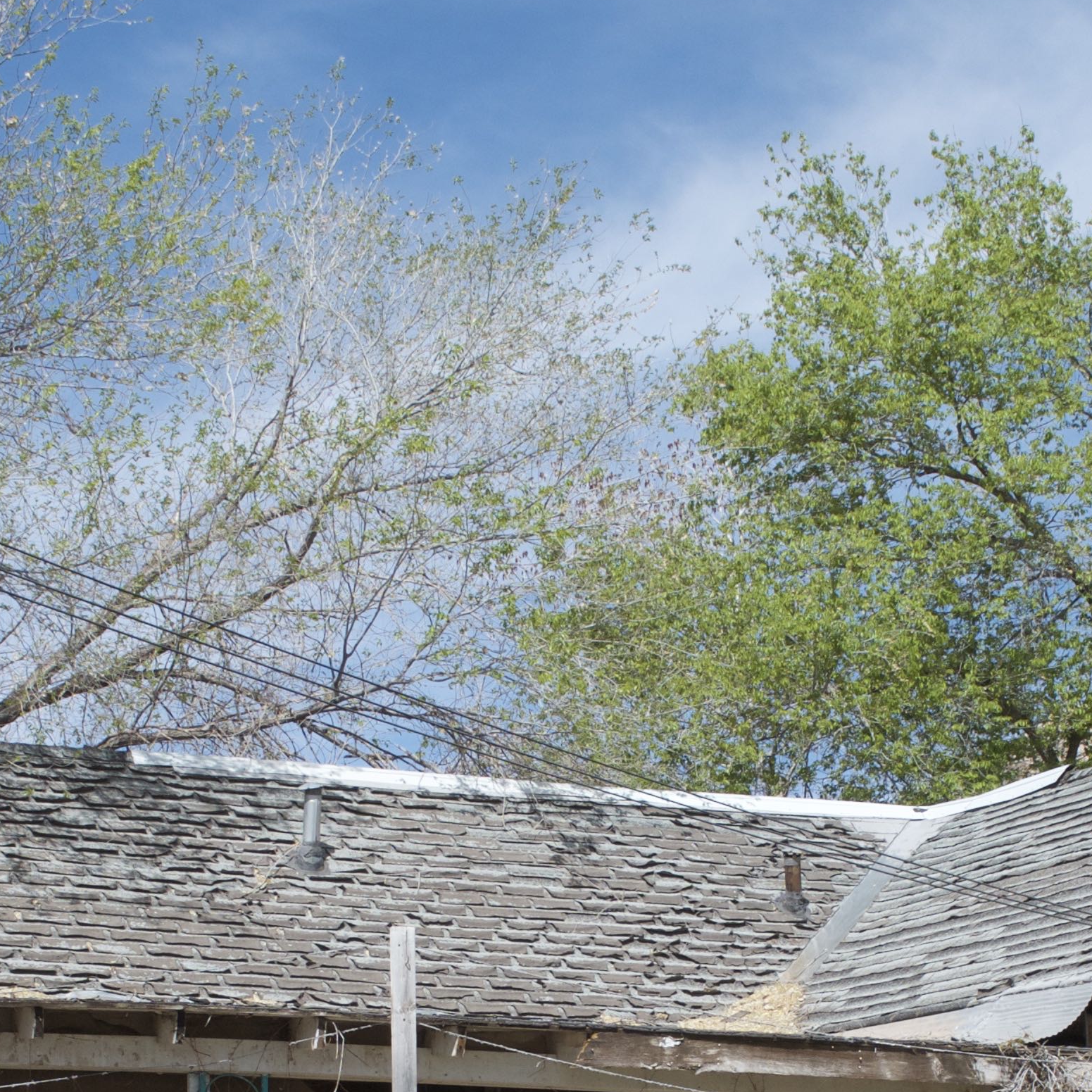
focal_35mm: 97
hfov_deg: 17.9
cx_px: 605
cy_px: 1037
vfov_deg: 17.6
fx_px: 3462
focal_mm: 24
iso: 400
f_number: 11
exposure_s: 1/500
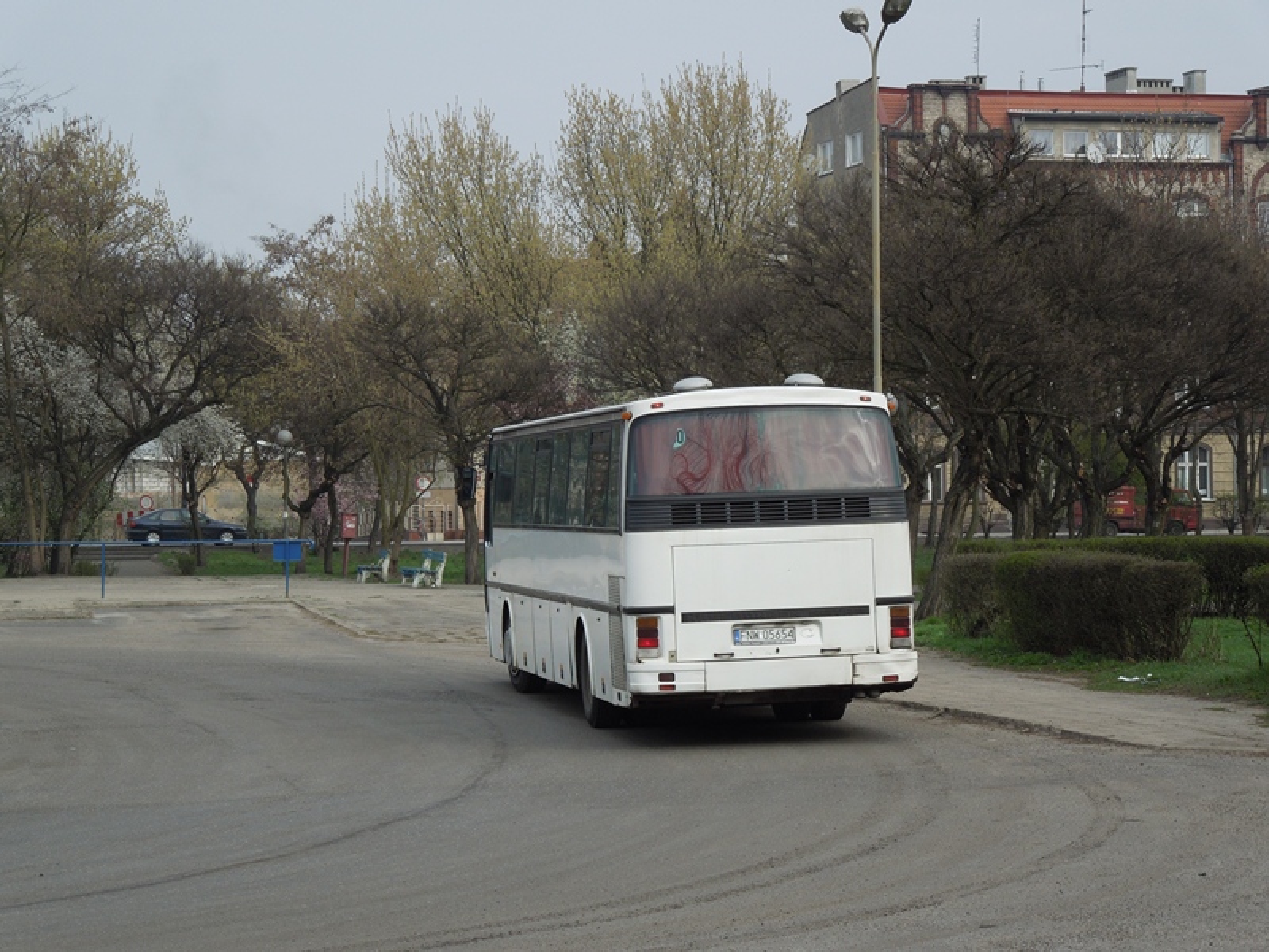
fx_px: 3886
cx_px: 634
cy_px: 476
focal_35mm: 106
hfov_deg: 18.5
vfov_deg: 14.0
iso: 100
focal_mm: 19.1
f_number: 4.7
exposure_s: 1/400
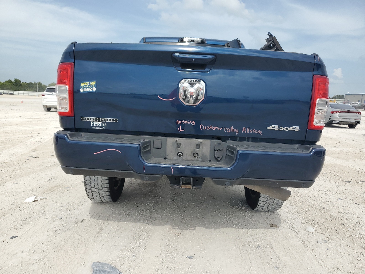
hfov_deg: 67.3
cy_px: 137
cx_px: 182
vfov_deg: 53.1
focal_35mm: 26
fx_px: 274
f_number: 1.5
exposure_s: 1/3333
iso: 50
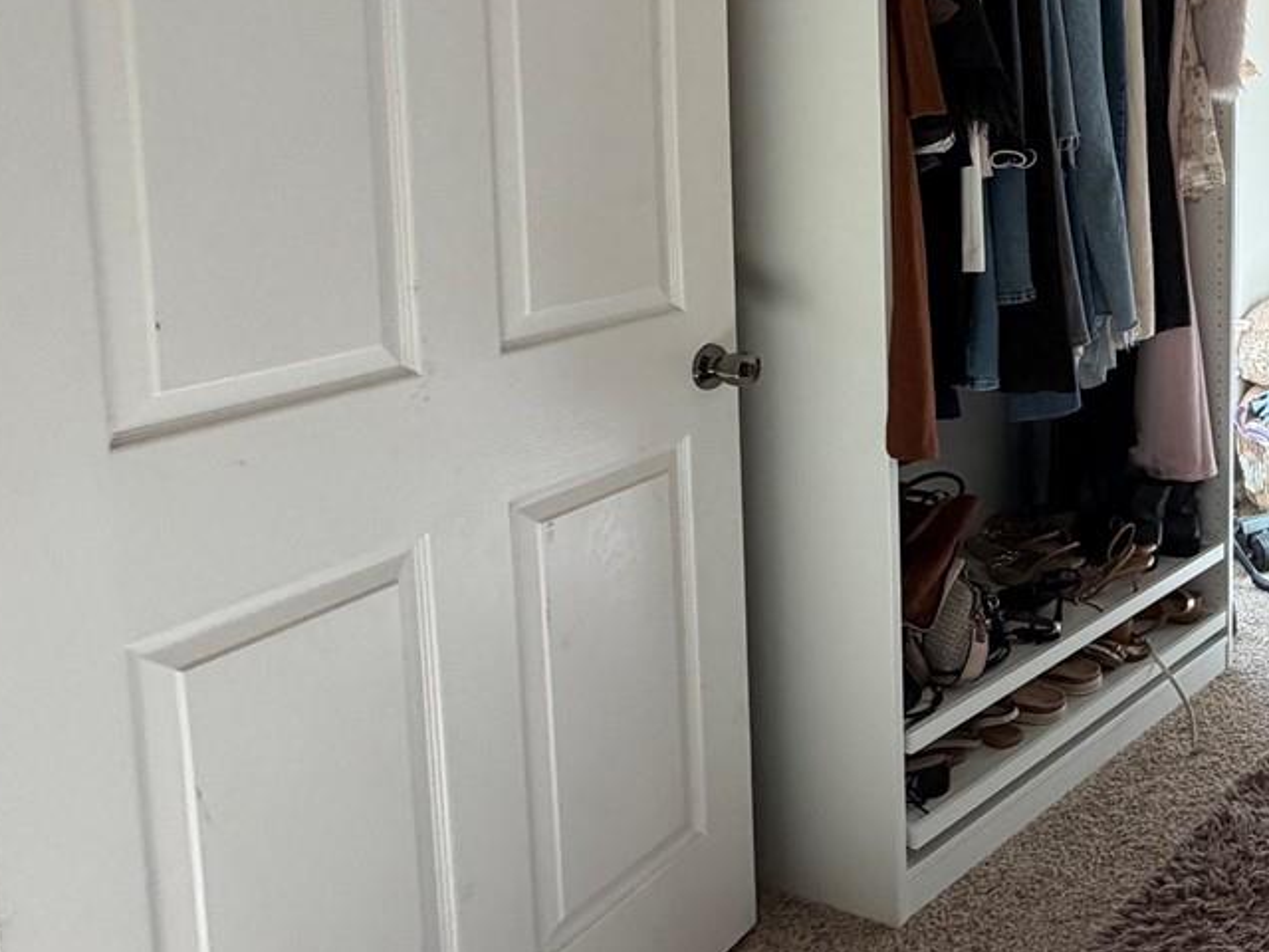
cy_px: 216
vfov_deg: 39.4
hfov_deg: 39.4
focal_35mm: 35
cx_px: 1493
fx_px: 1283
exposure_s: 1/121
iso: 160
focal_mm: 2.22
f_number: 2.2
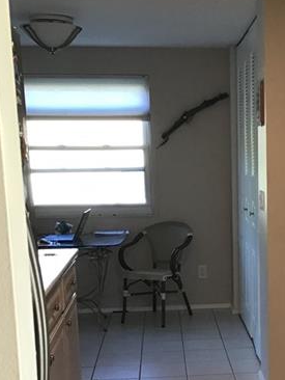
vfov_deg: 29.4
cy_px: 283
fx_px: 713
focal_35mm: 65
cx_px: 254
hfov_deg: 22.1
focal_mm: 3.3
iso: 50
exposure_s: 1/30
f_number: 2.4
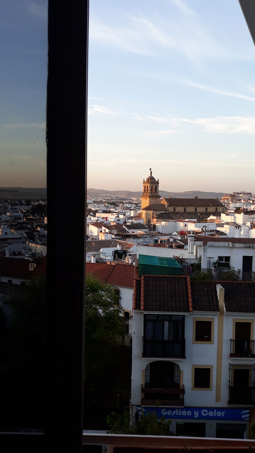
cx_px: 134
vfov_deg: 59.5
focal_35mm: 33
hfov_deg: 35.6
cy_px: 227
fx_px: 396
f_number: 1.7
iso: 40
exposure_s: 1/224
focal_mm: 3.71
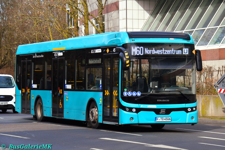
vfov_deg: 9.9
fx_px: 863
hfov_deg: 14.9
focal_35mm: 138
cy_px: 75
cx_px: 112
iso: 400
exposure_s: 1/1250
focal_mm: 92
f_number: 5
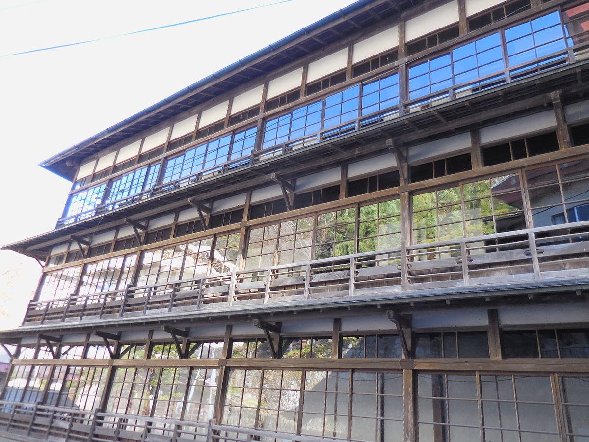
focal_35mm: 25
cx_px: 294
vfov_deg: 54.9
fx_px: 425
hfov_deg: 69.4
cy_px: 221
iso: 125
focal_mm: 4.5
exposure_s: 1/40
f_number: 3.3
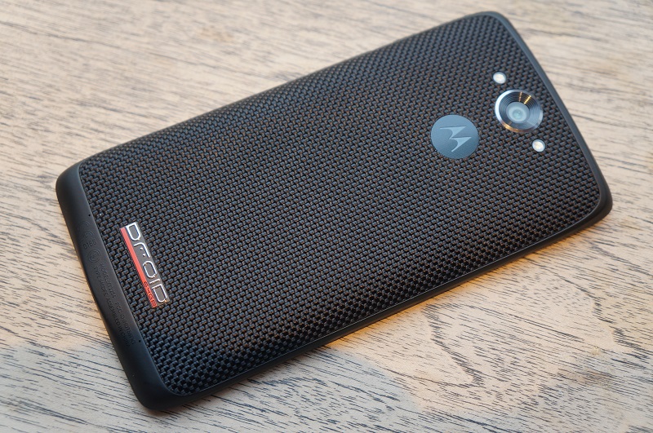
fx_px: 815
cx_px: 326
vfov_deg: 29.8
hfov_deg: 43.7
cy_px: 216
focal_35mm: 45
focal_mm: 30
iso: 320
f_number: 4
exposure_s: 1/160
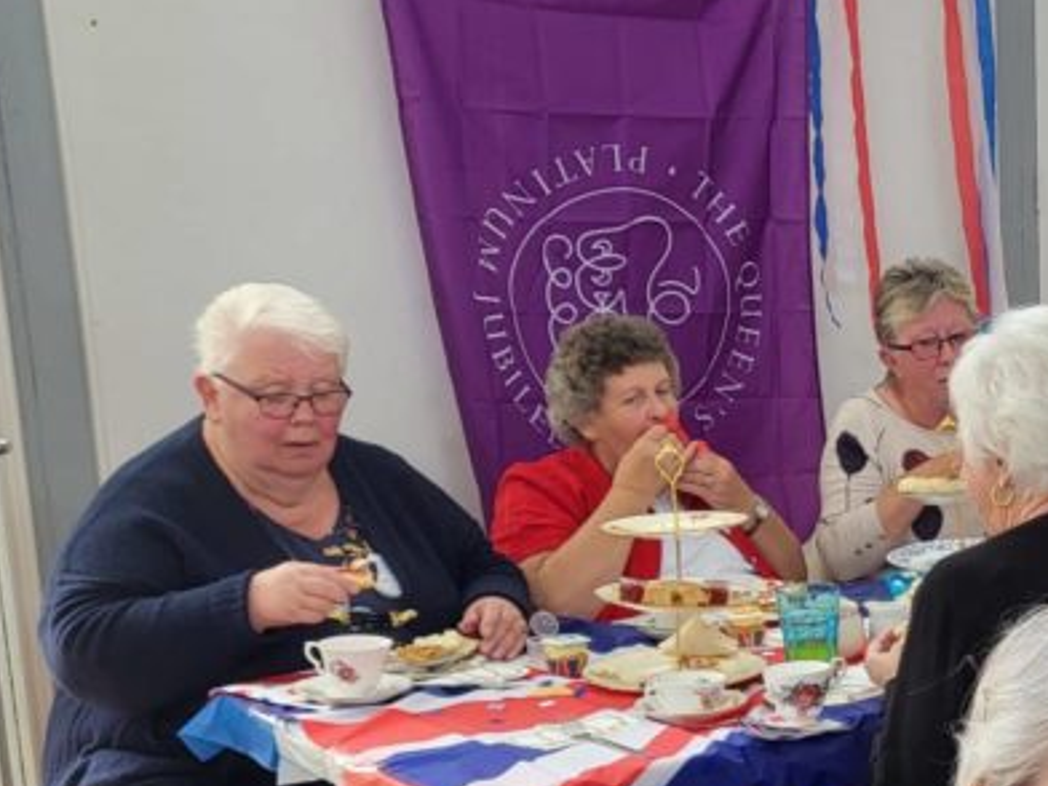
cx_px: 1339
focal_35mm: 68
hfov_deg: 25.0
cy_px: 569
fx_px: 2059
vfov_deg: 21.5
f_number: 1.8
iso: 50
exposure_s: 1/114
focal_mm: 4.25
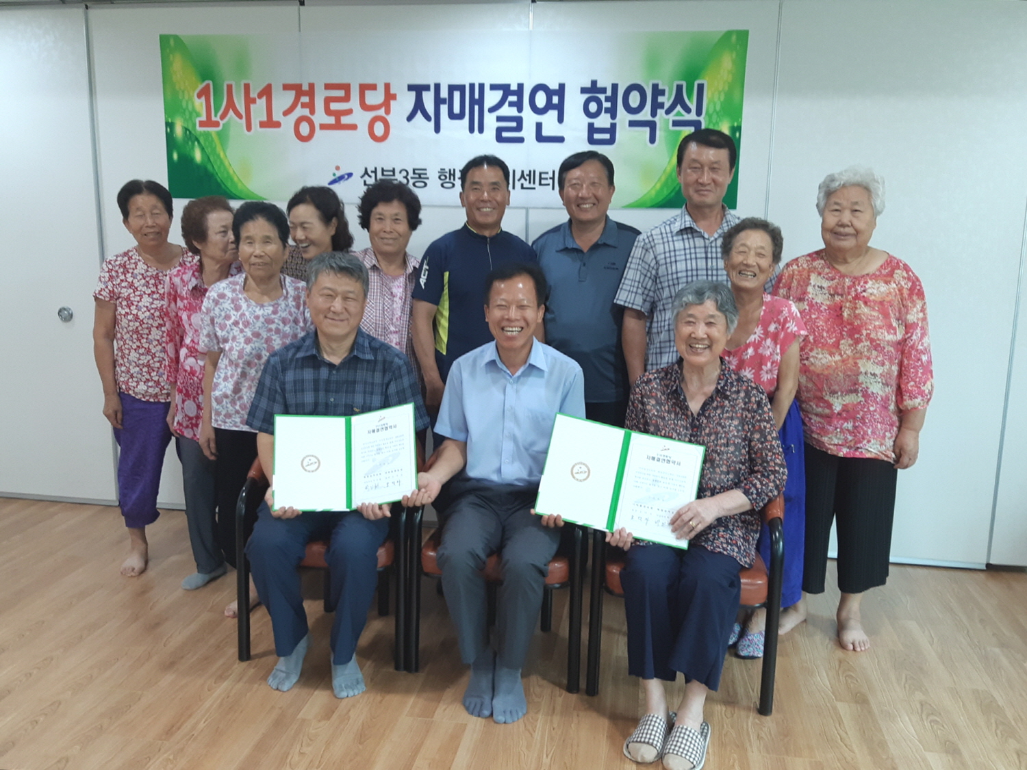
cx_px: 514
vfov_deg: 53.1
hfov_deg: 67.3
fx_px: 771
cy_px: 385
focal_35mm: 26
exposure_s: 1/50
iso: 80
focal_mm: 3.93
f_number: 1.7
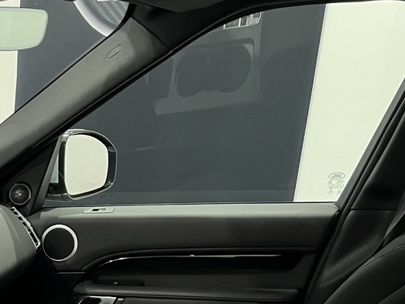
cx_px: -91
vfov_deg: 19.0
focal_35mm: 71
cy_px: 408
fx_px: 830
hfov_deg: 24.6
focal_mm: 5.7
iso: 125
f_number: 1.5
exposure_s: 1/50
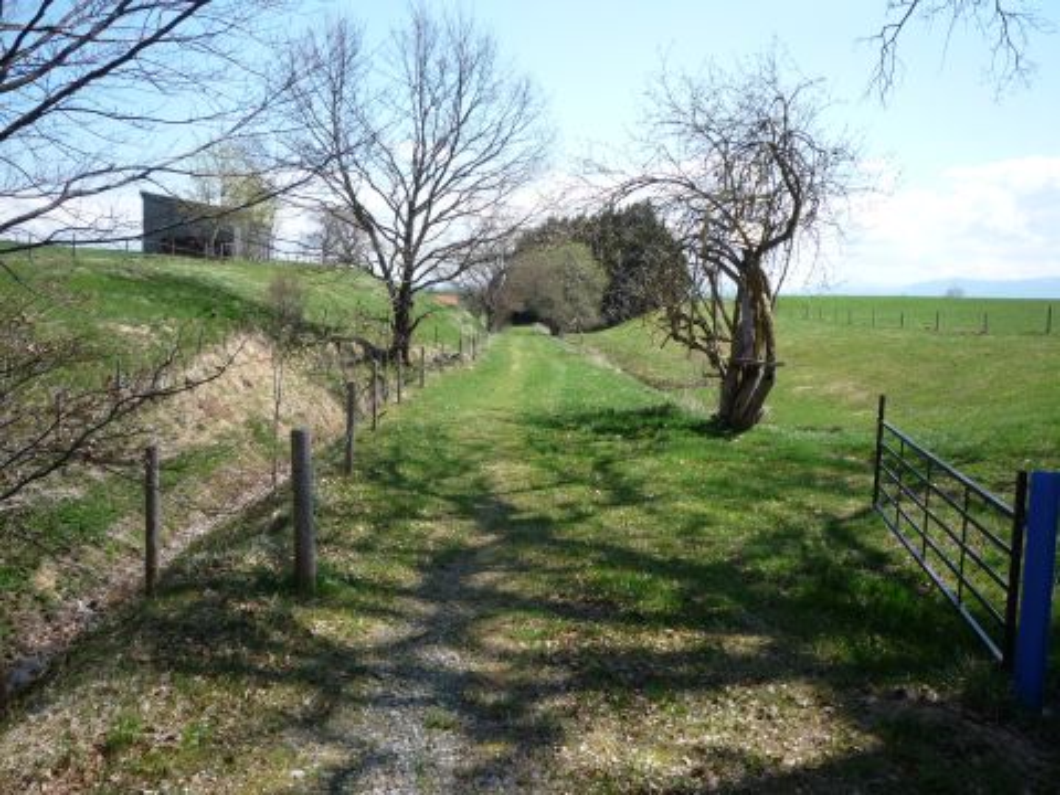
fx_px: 980
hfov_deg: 56.8
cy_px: 398
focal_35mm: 32
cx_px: 530
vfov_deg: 44.2
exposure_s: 1/400
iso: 100
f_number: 4
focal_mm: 5.2
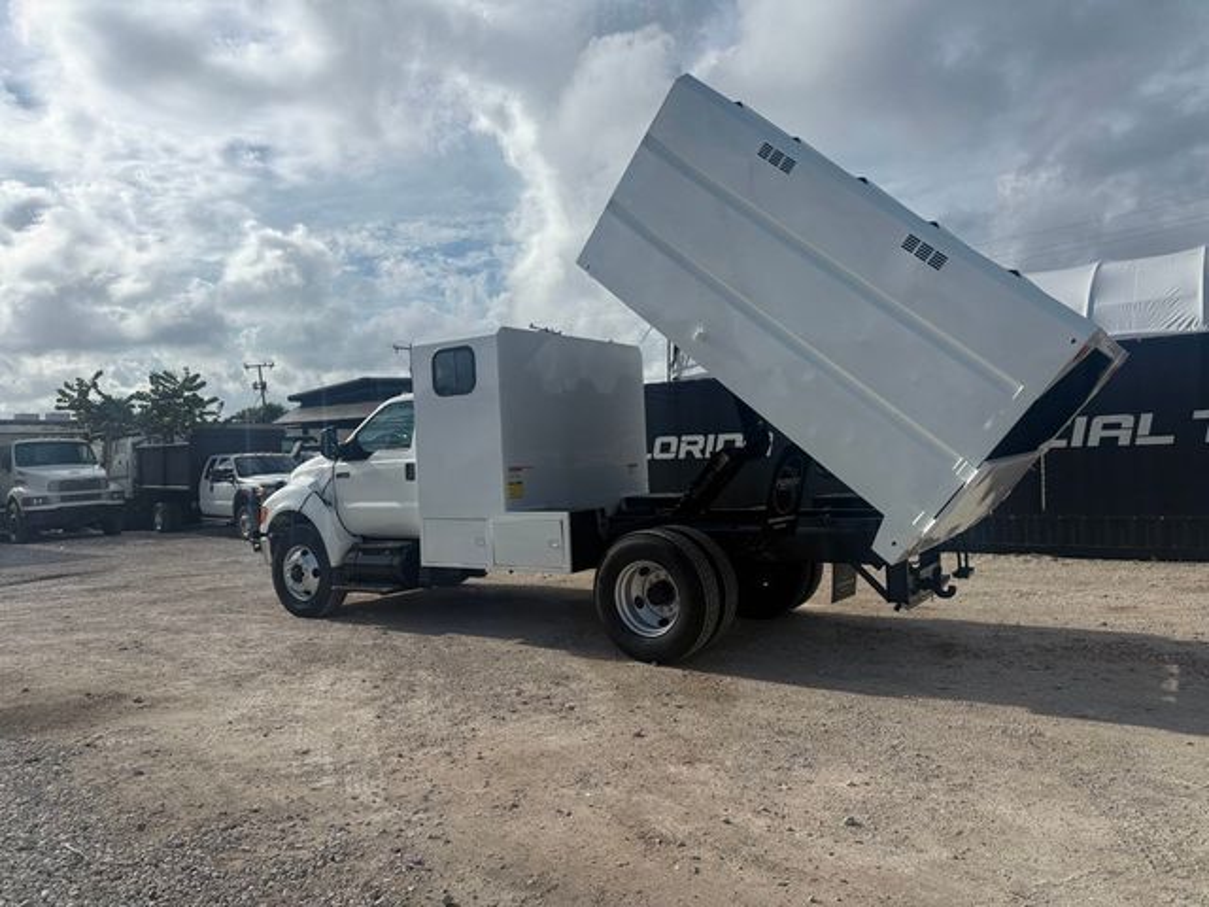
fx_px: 838
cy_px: 454
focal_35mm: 24
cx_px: 604
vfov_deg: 56.8
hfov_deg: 71.6
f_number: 1.78
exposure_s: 1/9091
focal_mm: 6.76
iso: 80
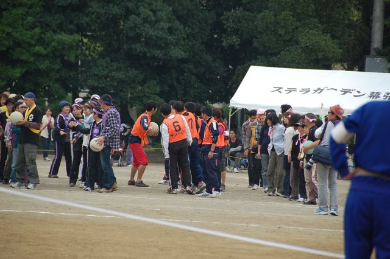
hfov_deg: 6.9
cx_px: 195
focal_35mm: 300
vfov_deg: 4.6
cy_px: 130
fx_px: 3248
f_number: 5.6
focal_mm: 200
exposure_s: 1/500
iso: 450
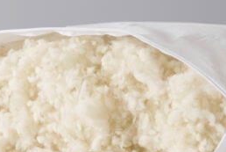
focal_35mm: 208
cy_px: 133
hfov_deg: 9.9
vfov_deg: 6.6
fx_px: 1308
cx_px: 122
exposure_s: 1/125
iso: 100
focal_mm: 70
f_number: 5
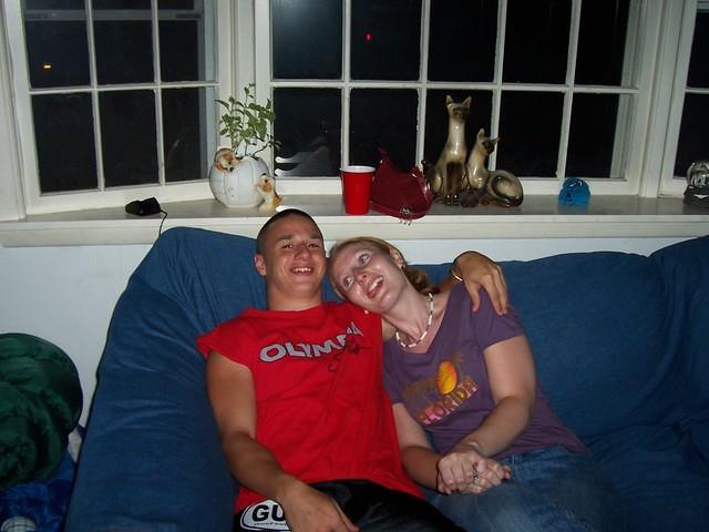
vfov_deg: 38.7
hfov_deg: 50.1
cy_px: 266
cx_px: 354
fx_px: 758
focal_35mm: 37
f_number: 2.8
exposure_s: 1/60
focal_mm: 5.6
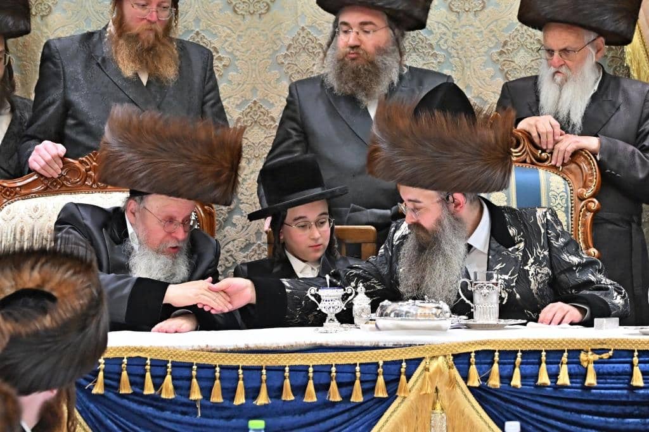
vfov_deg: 10.5
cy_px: 216
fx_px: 2343
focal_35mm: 130
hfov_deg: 15.8
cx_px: 324
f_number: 4
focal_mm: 87
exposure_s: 1/200
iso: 1600
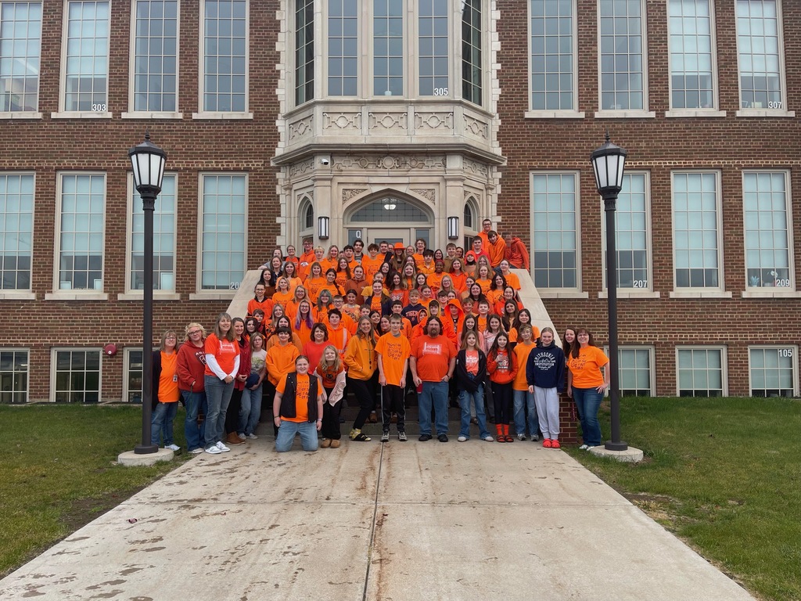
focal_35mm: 26
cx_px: 400
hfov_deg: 67.3
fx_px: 602
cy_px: 300
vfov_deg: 53.1
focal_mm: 5.1
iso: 40
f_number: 1.6
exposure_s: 1/160
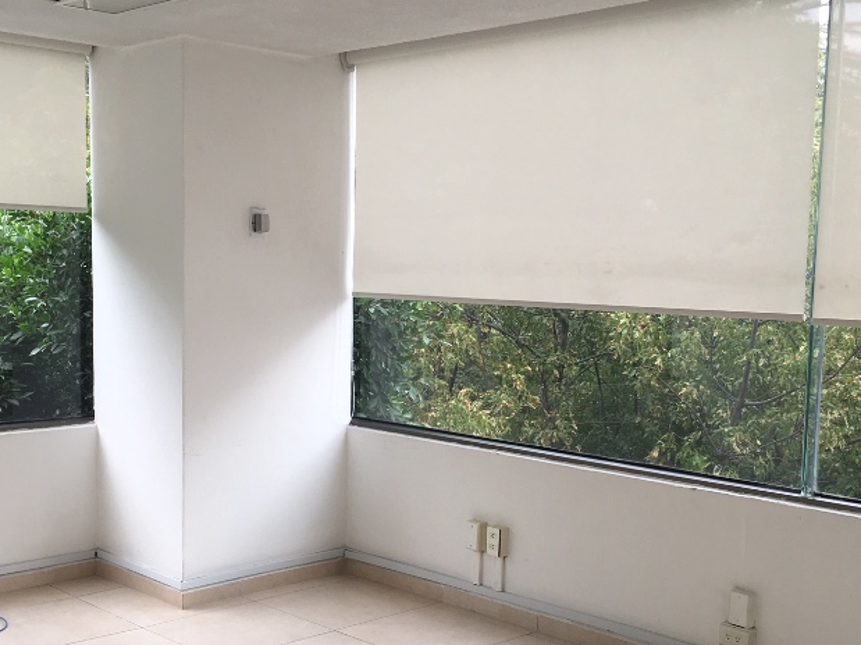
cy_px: 381
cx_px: 427
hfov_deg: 39.7
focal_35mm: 48
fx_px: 1194
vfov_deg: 30.2
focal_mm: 4.15
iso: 32
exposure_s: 1/60
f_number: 2.2
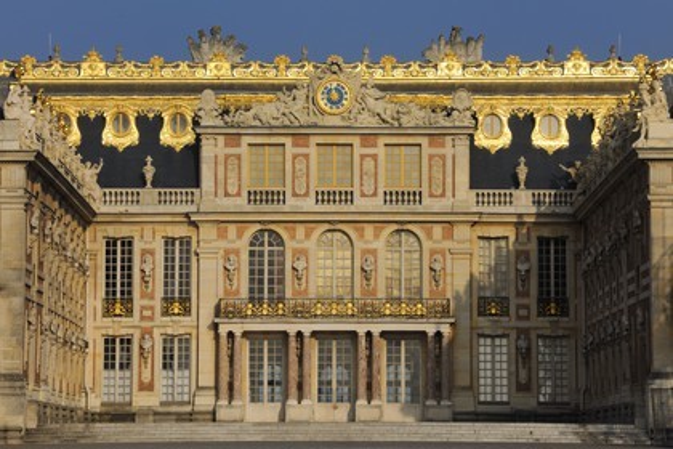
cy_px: 224
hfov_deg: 13.7
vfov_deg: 9.1
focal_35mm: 150
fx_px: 2804
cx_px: 336
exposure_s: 1/160
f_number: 16
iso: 200
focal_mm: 150
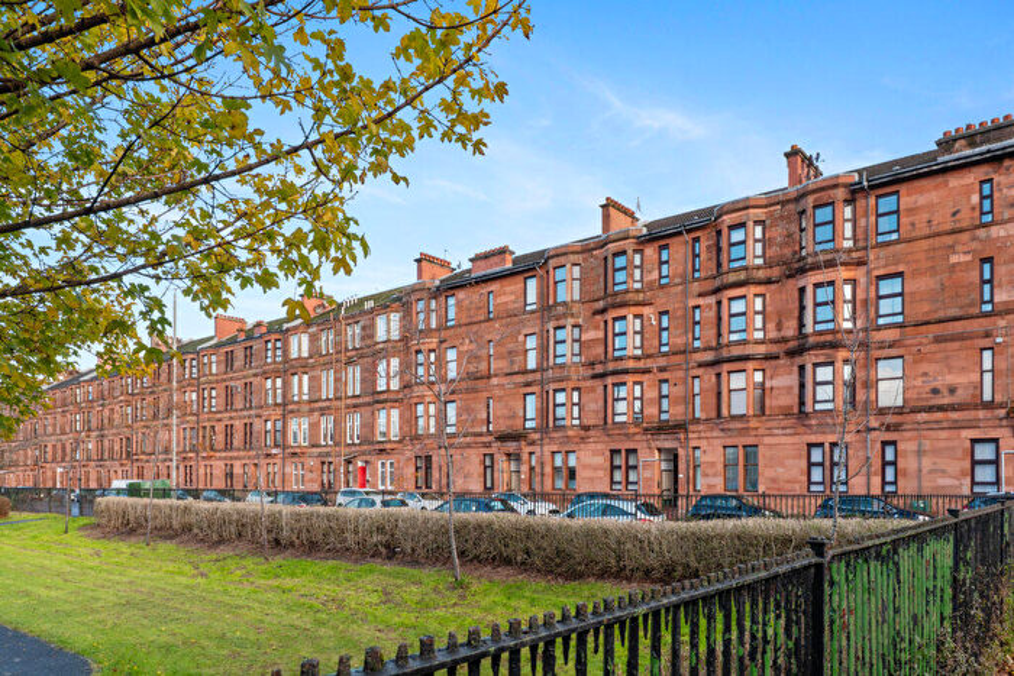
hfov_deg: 73.7
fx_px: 676
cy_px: 338
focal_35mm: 24
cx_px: 507
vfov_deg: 53.2
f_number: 8
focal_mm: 24
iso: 640
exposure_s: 1/320
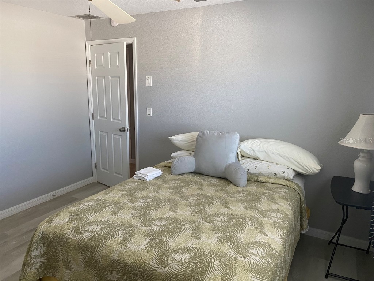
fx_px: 281
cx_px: 187
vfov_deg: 53.1
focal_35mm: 26
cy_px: 140
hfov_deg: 67.3
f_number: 1.8
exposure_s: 1/60
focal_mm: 4.25
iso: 125
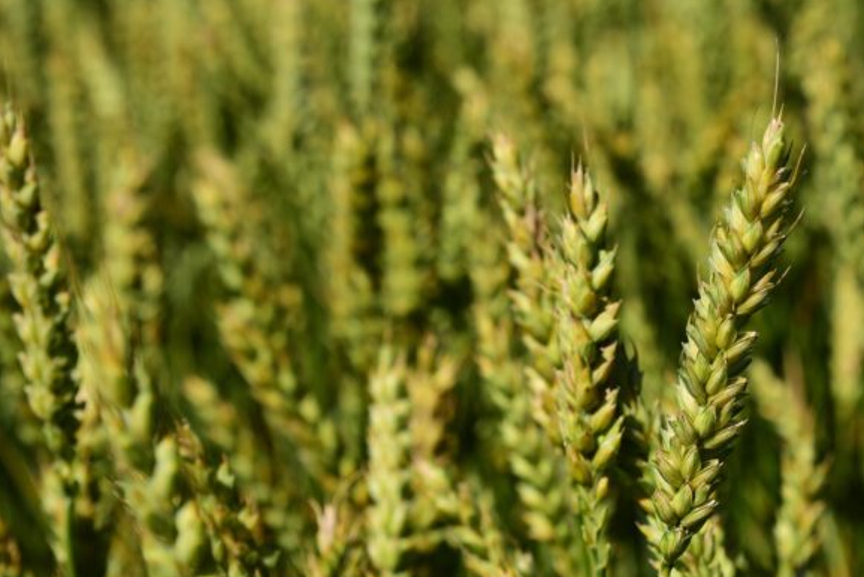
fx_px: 2977
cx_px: 716
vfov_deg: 11.1
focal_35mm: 124
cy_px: 411
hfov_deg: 16.4
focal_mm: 70
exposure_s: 1/1250
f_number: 8
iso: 250
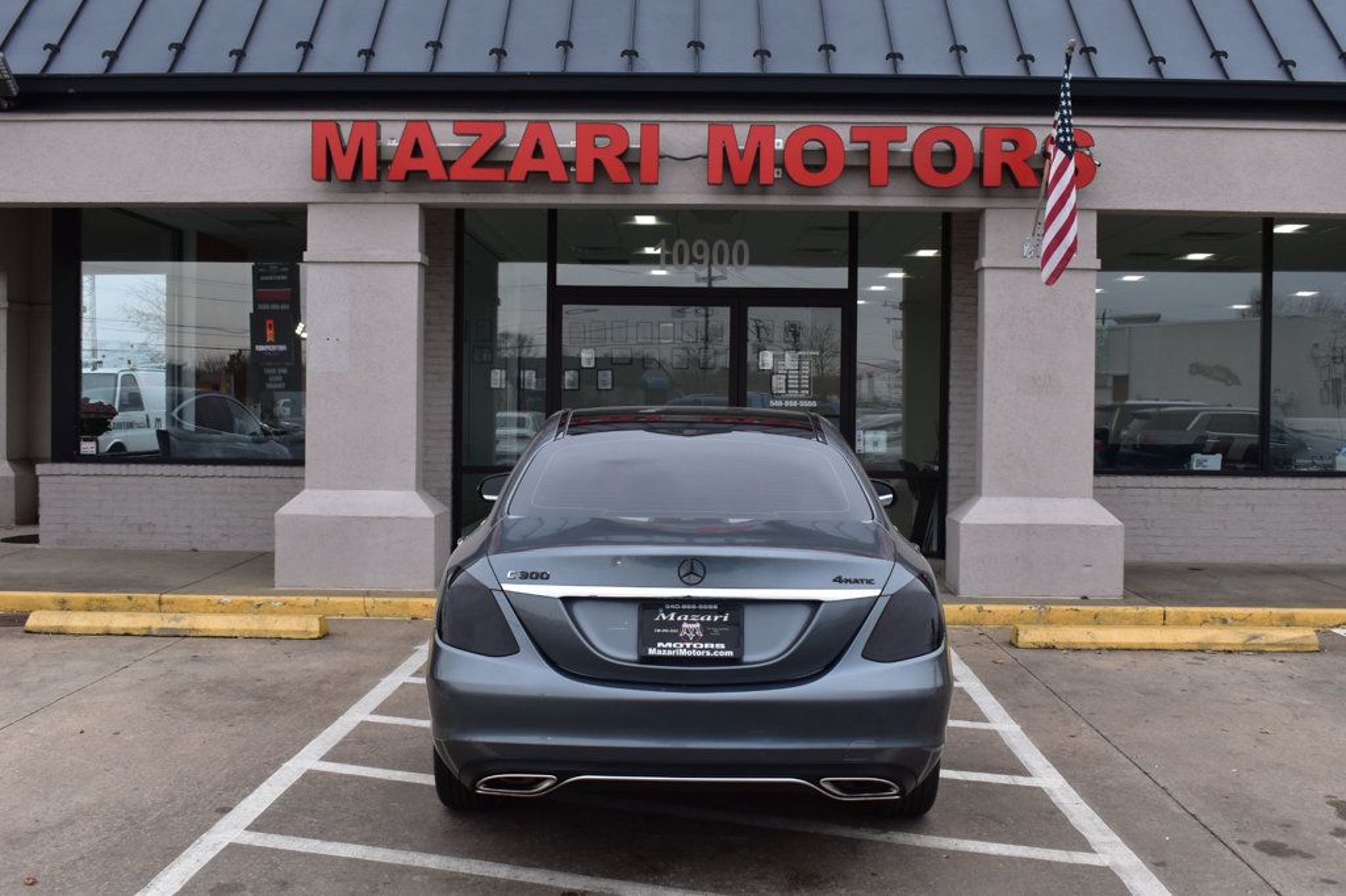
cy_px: 448
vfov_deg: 35.5
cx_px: 673
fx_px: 1402
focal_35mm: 38
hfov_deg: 51.3
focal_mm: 25
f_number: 10
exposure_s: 1/200
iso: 400
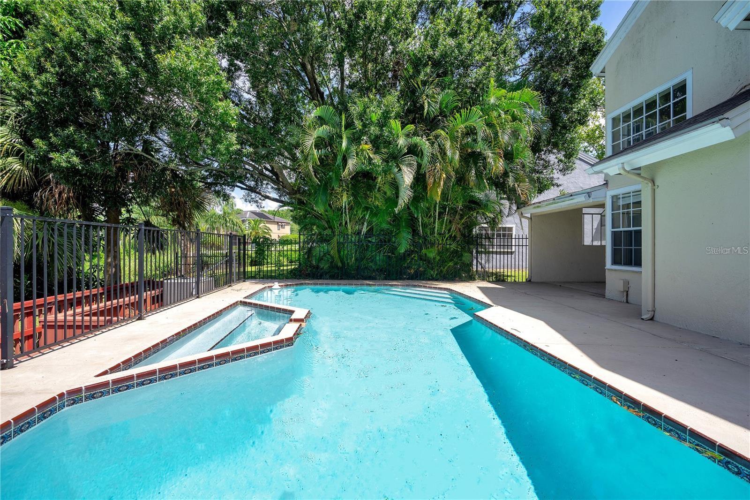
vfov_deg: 73.7
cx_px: 375
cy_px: 250
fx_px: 333
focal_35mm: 16
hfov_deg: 96.7
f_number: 6.3
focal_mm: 16
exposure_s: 1/200
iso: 100
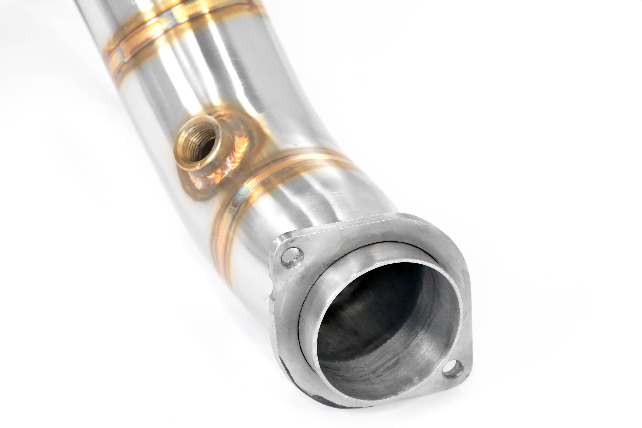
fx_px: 2675
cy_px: 214
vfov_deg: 9.1
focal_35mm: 150
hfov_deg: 13.7
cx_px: 321
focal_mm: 100
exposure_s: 1/160
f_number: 10
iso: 3200
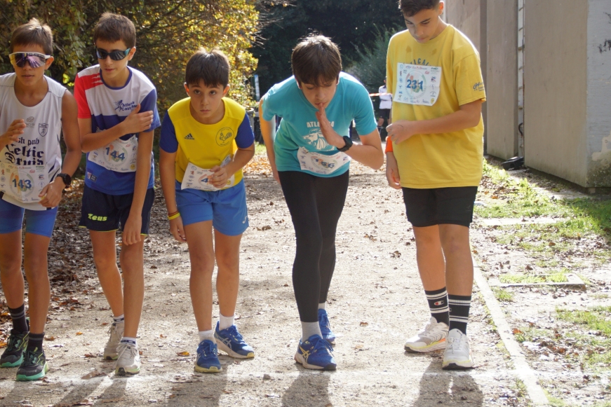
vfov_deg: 12.1
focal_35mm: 114
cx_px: 213
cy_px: 185
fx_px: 1930
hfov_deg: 18.0
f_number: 5
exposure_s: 1/320
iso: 250
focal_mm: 55
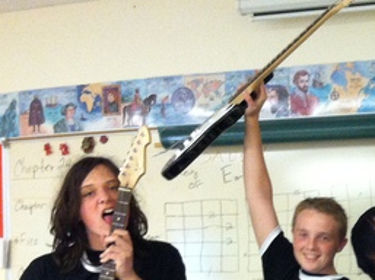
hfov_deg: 18.8
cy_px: 308
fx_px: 1060
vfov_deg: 14.7
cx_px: 471
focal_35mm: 98
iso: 250
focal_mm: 3.85
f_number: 2.8
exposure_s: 1/15
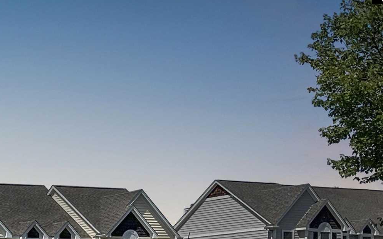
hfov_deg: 19.3
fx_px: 991
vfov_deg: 12.6
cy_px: 428
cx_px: -183
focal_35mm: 95
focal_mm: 3
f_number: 1.8
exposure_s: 1/4785
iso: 20
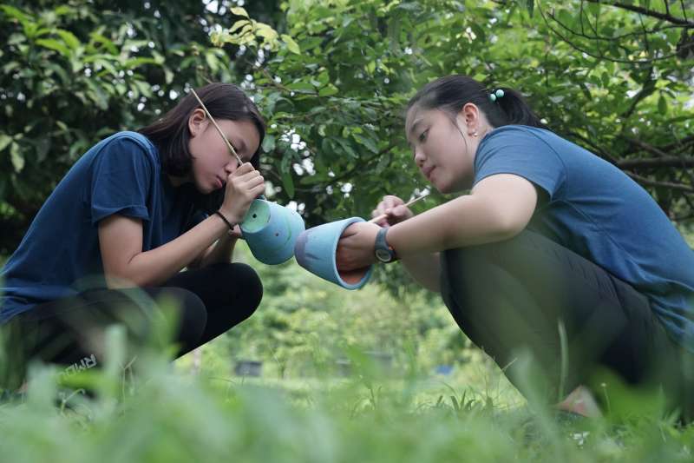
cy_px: 232
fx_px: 1176
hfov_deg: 32.9
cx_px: 347
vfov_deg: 22.3
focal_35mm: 61
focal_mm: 61
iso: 2000
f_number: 4
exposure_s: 1/125
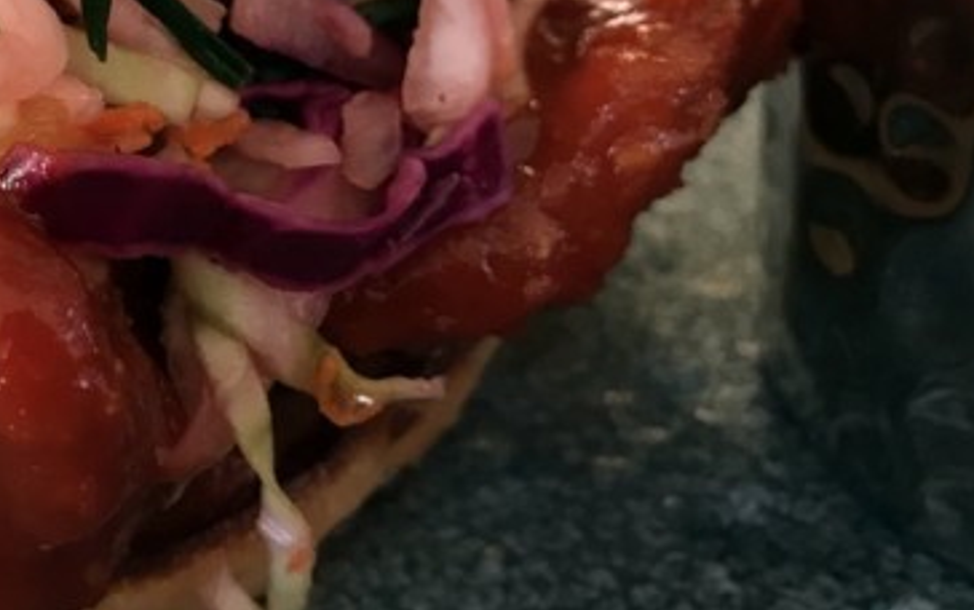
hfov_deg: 33.7
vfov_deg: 22.1
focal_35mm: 57
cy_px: 33
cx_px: 94
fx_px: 1514
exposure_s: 1/15
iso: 50
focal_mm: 3.99
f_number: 1.8
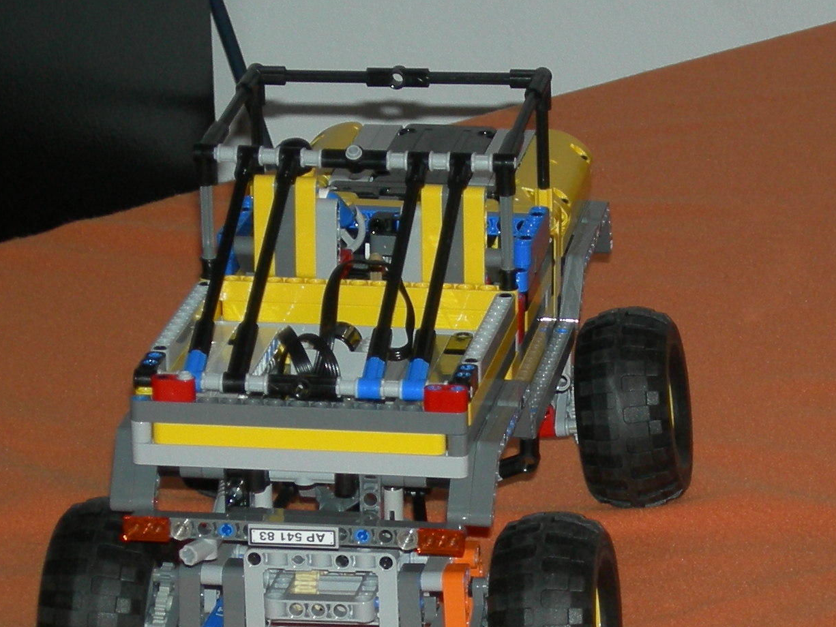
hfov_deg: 9.6
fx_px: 4952
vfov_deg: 7.2
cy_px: 502
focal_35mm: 205
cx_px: 668
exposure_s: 1/120
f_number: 4.4
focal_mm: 20.2
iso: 132
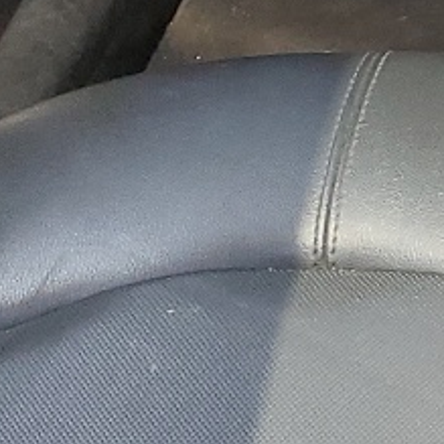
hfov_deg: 9.3
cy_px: -221
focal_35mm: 168
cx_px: 1052
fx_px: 2438
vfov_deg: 10.1
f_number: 1.5
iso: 86
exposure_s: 1/120
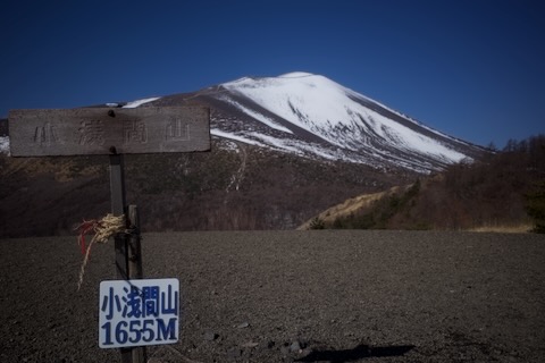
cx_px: 272
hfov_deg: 65.5
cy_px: 182
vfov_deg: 46.4
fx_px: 424
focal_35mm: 28
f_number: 5.6
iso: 200
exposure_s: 1/1250
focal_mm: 18.3
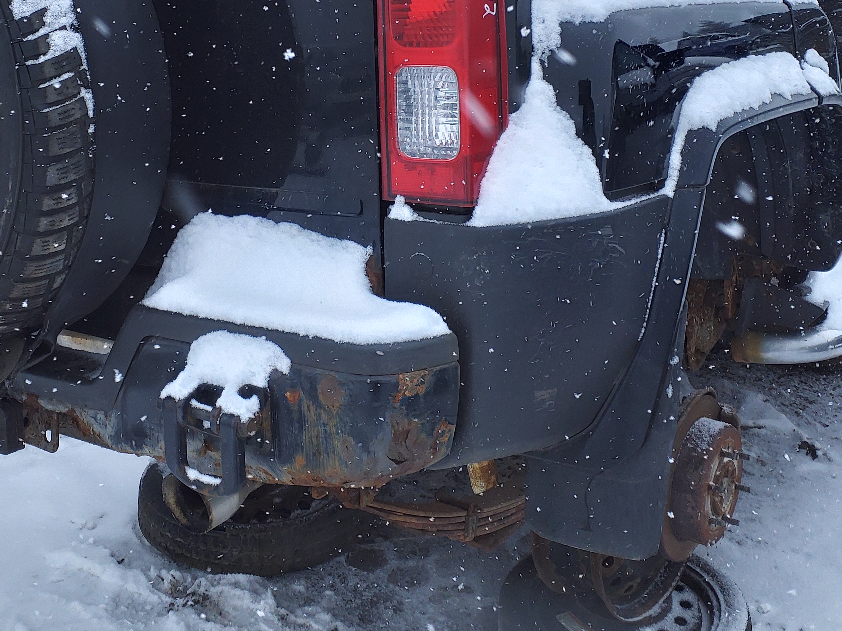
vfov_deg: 30.5
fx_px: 1119
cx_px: 358
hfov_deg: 41.1
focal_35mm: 46
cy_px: 98
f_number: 1.9
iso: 40
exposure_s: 1/213
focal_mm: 3.58
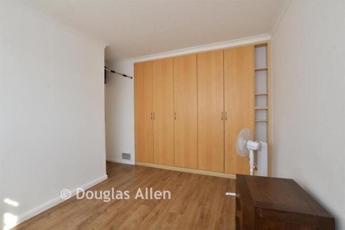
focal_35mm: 15
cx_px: 172
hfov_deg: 100.4
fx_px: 144
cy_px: 115
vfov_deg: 77.4
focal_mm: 10
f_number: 8
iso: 125
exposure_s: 1/15
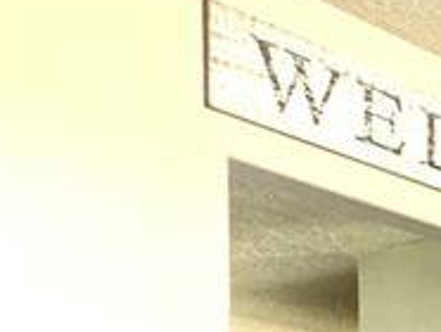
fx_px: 982
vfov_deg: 16.0
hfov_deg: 13.5
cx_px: 1164
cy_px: 612
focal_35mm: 77
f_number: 2.2
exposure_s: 1/60
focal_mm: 2.22
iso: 320
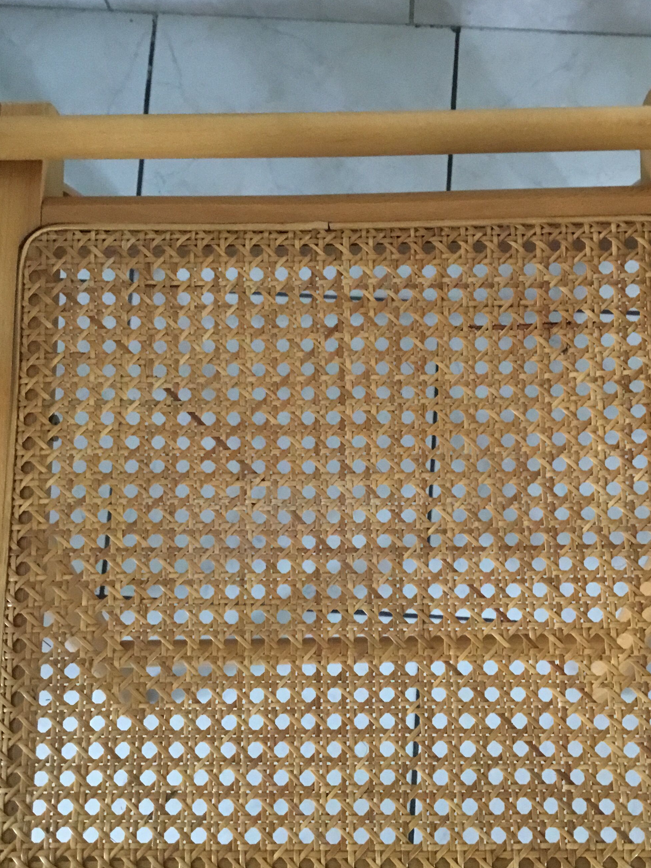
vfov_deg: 47.8
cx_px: 376
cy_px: 458
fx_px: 978
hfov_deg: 36.7
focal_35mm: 39
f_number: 2.4
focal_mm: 3.3
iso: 200
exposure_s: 1/17
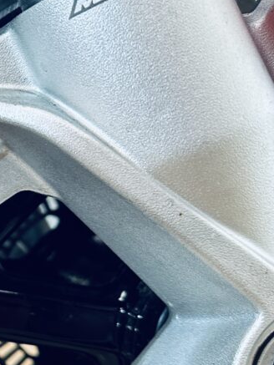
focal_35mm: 75
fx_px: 791
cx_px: -185
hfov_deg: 17.0
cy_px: 207
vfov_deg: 26.0
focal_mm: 6.86
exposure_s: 1/50
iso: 200
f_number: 1.78
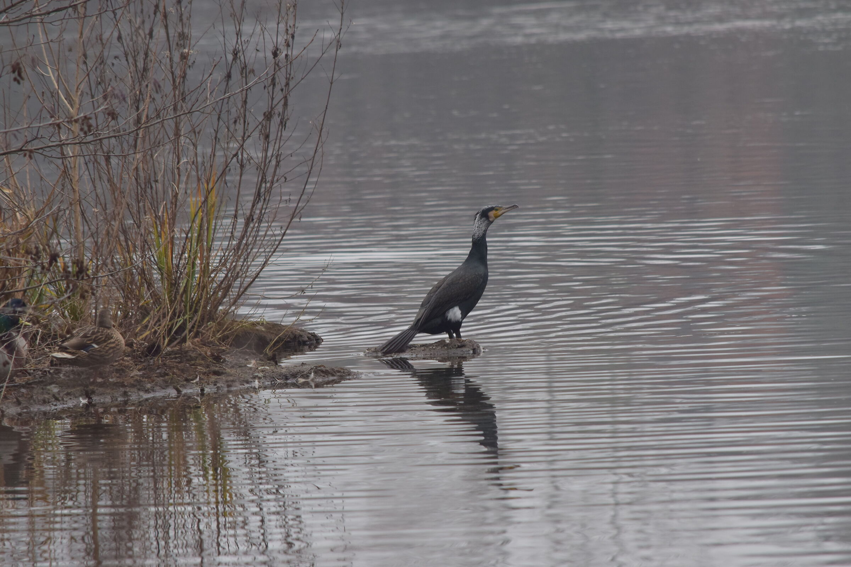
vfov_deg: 3.1
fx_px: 10637
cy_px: 284
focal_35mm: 450
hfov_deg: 4.6
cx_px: 426
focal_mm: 300
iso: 500
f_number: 10
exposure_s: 1/250
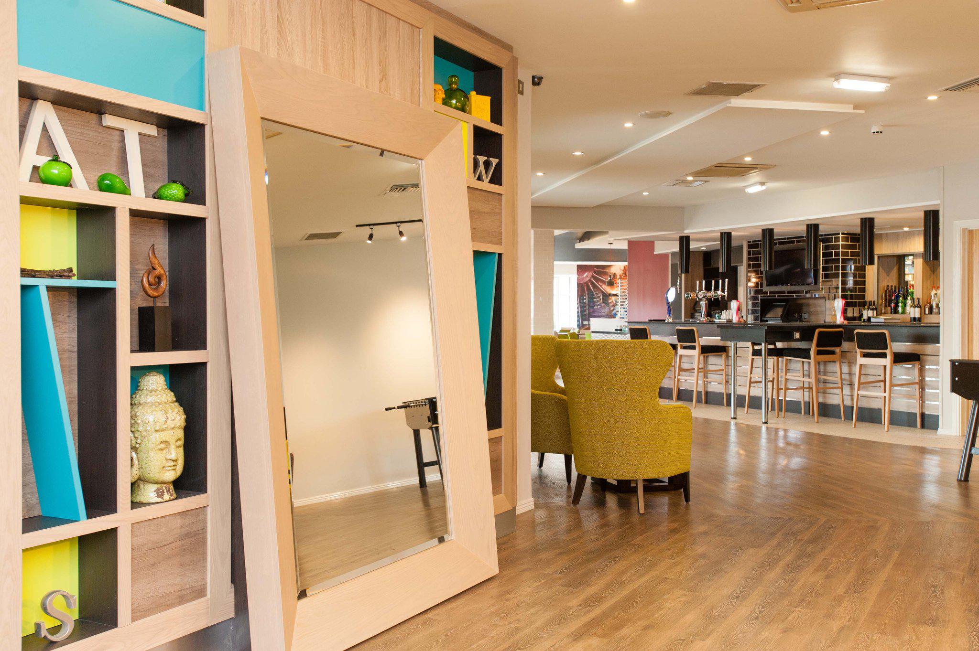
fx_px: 951
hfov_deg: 54.5
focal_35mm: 35
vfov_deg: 37.8
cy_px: 326
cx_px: 490
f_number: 5.6
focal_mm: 35
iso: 500
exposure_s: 1/13
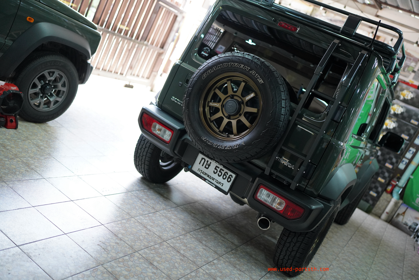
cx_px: 210
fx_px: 407
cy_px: 140
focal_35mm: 35
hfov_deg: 54.4
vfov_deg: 37.9
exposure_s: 1/1000
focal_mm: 35
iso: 1600
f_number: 1.4
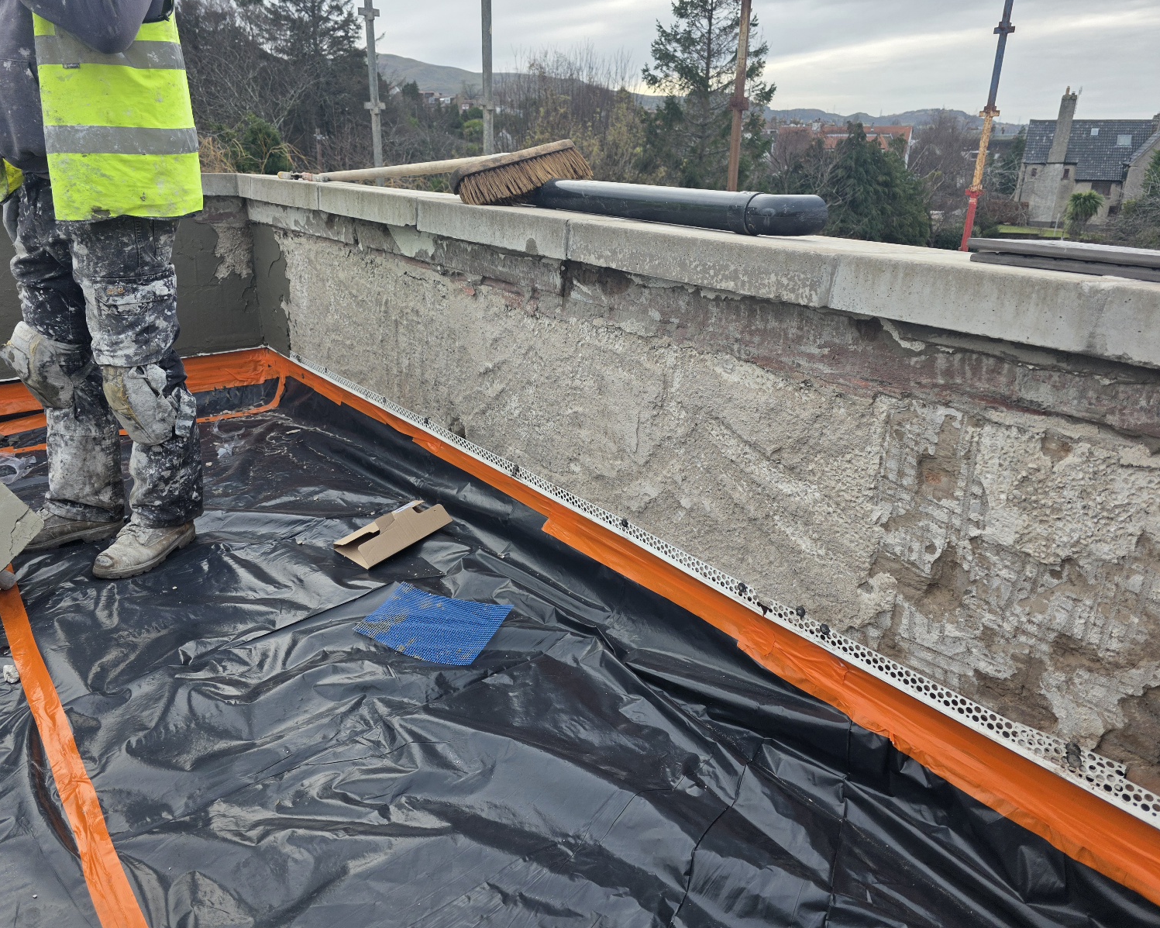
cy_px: 464
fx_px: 824
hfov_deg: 70.2
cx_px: 544
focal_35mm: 24
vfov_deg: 58.8
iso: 50
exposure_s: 1/370
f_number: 1.7
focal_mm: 6.3
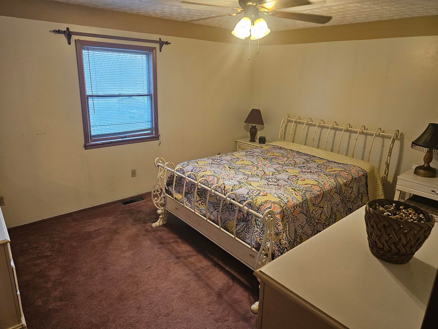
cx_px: 219
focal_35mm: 23
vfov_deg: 58.9
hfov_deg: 73.9
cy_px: 164
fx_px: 291
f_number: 1.7
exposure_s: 1/120
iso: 500
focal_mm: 6.3
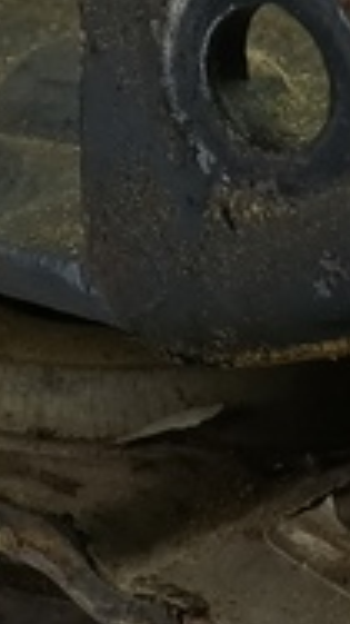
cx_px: 380
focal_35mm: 137
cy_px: 264
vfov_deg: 15.7
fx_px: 2263
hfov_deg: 8.8
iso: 152
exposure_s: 1/50
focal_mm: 4.11
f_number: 1.6
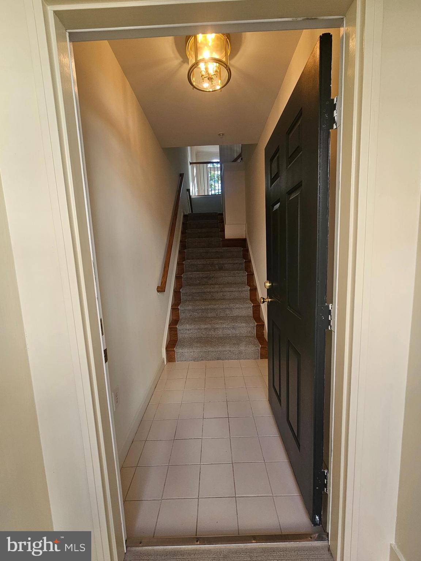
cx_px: 210
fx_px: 211
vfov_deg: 106.2
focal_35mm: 13
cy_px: 280
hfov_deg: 89.9
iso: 64
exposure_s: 1/60
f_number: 2.2
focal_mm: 2.2
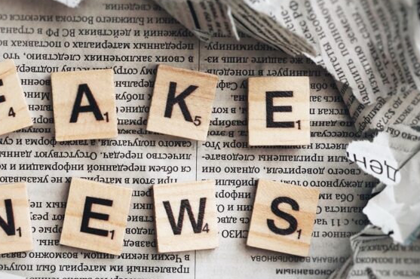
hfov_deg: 14.9
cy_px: 150
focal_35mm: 138
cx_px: 159
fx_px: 1608
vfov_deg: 9.9
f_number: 4
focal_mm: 50
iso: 640
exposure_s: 1/160
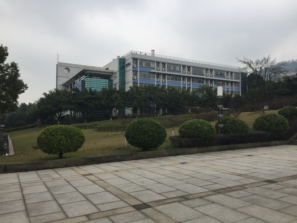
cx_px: 148
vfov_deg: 48.2
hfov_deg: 61.7
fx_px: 249
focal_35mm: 29
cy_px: 112
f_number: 2.2
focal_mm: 4.15
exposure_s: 1/775
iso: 32
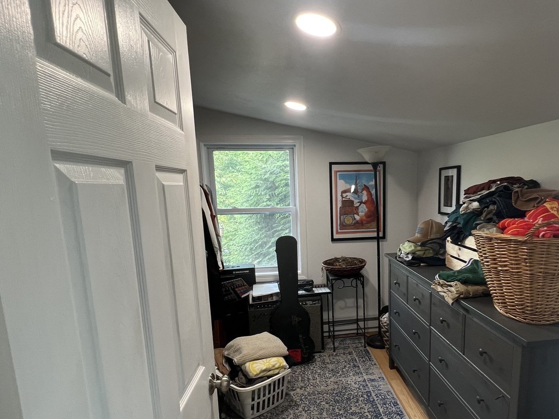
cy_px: 244
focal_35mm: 20
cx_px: 335
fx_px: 323
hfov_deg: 80.8
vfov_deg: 65.5
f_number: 1.8
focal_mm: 1.57
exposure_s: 1/60
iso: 160
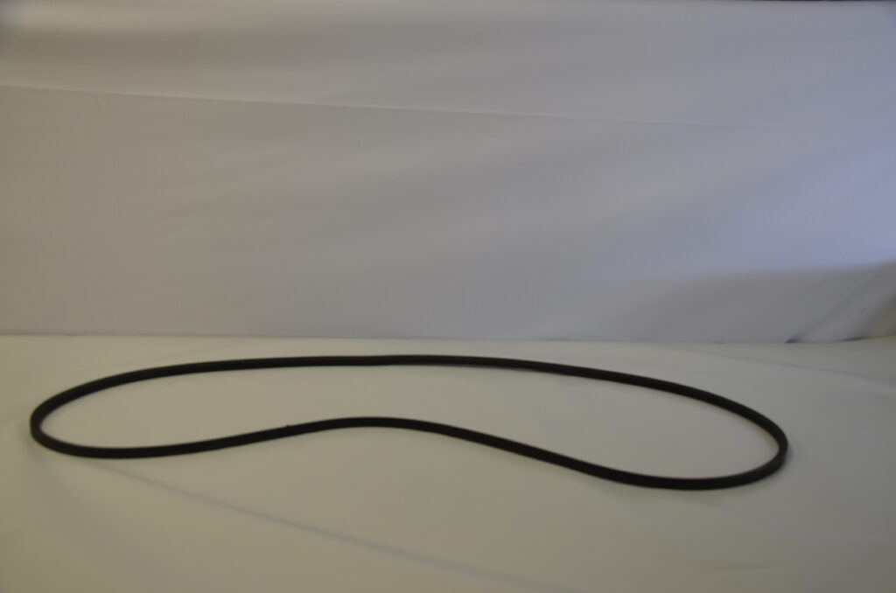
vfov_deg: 39.8
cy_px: 296
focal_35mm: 33
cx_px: 448
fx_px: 820
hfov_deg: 57.3
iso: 400
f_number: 5
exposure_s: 1/100
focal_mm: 22
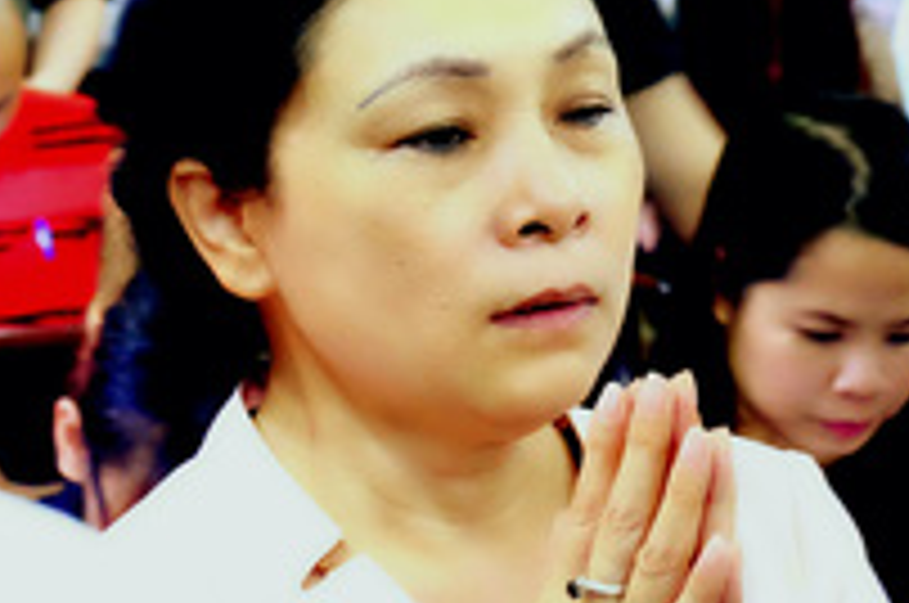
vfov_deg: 9.5
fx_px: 3630
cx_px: 540
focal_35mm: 144
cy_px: 342
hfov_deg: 14.3
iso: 12800
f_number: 4.3
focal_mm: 29.3
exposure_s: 1/20
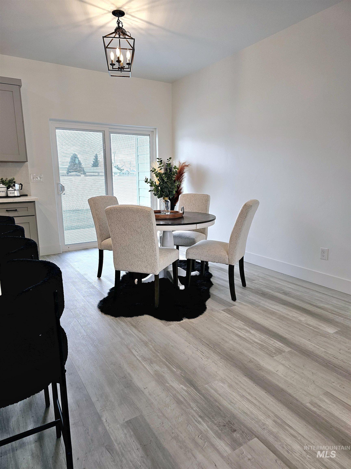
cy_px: 234
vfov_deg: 73.9
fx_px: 311
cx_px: 176
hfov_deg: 58.9
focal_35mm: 23
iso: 80
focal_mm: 6.3
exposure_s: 1/120
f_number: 1.7
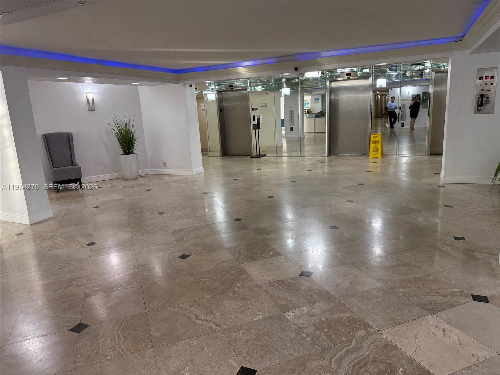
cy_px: 188
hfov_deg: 71.6
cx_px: 250
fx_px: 347
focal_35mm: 24
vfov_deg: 56.8
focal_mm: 6.76
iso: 200
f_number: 1.78
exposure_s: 1/145
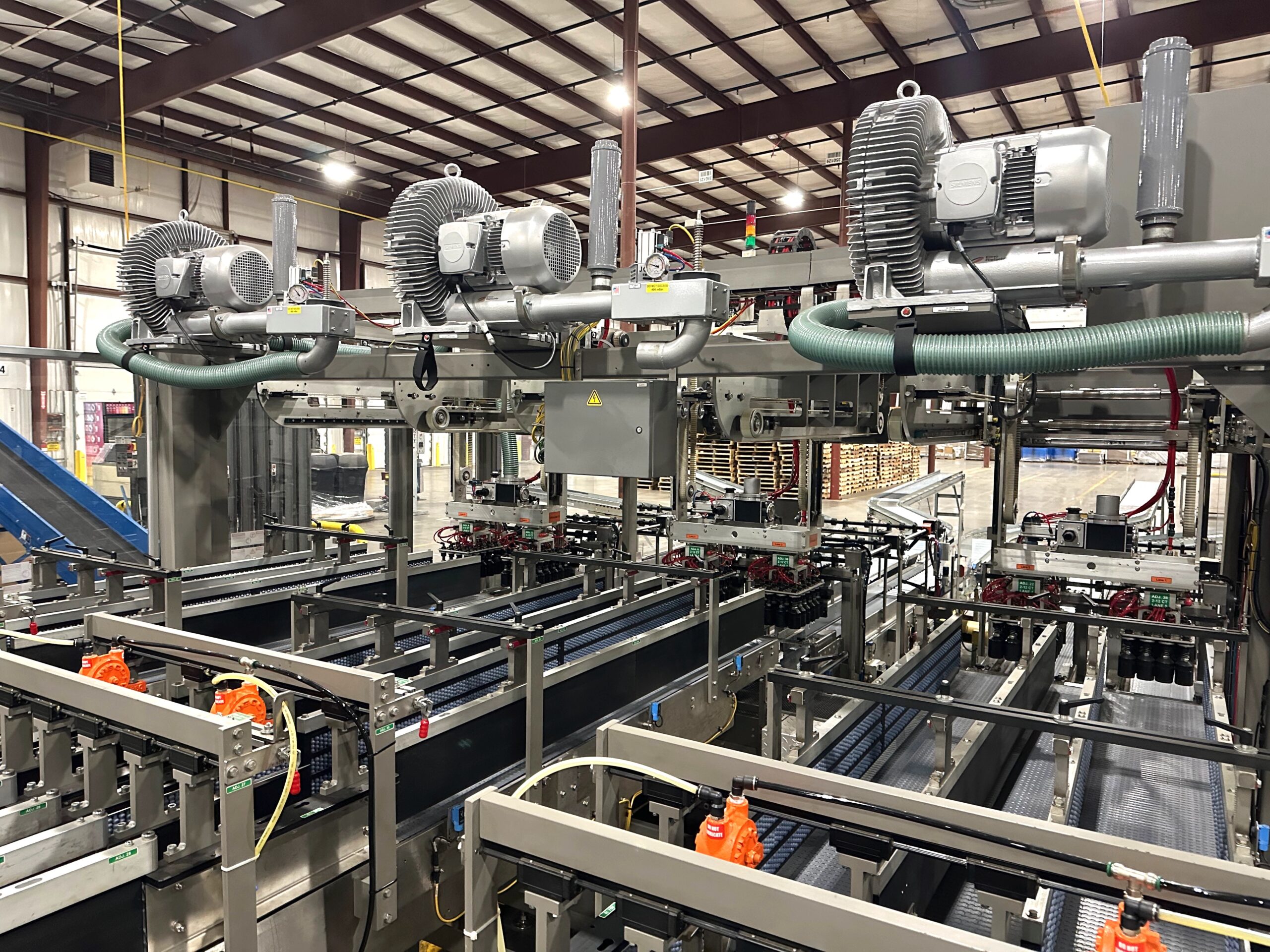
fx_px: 881
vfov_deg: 56.8
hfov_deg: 71.6
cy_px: 476
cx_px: 635
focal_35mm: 24
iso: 640
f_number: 1.78
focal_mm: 6.86
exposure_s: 1/60
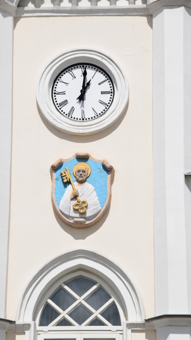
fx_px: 1490
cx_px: 91
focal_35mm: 166
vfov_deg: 13.0
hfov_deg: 7.3
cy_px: 170
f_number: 11
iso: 200
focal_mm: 105
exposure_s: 1/640
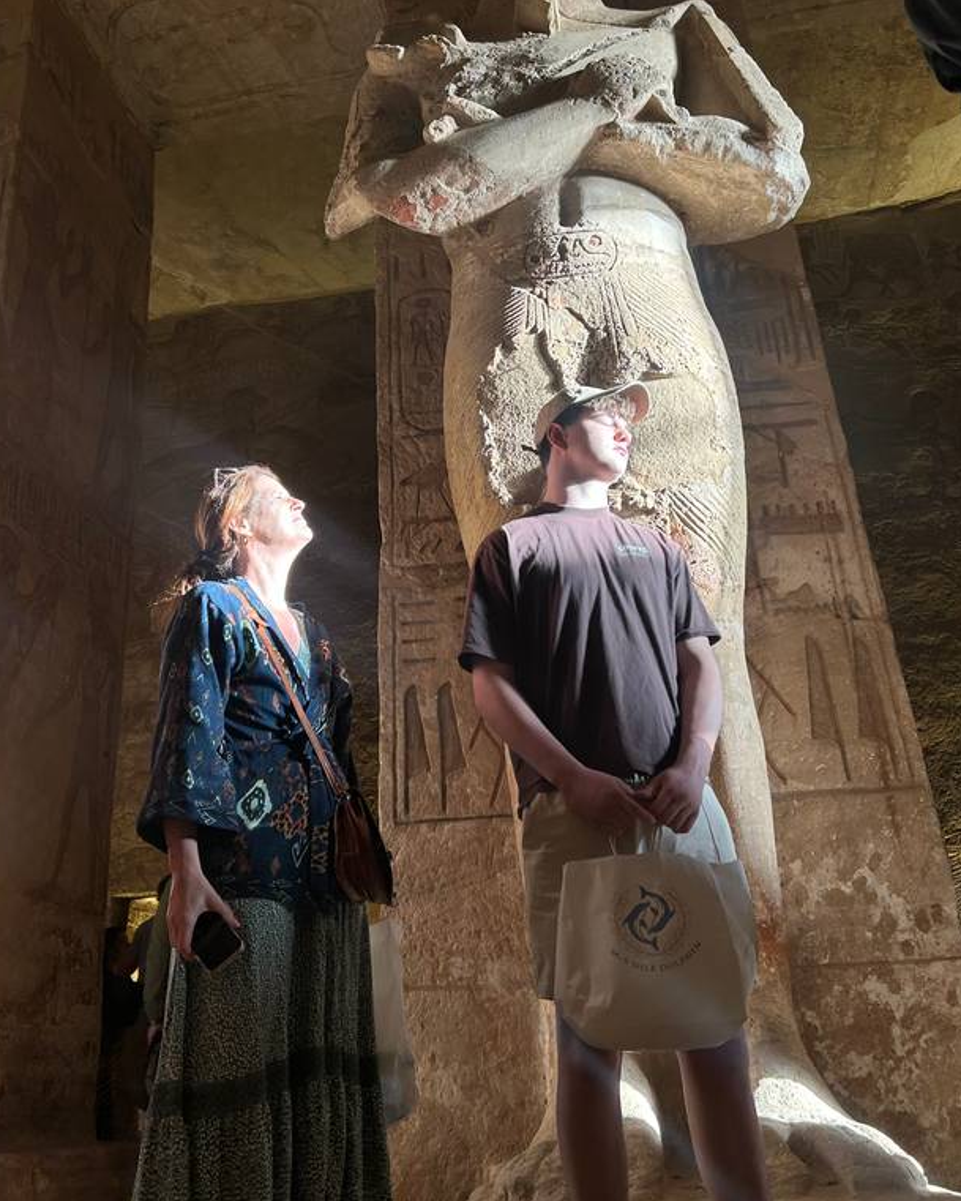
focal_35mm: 32
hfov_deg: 45.8
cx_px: 450
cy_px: 549
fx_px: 1137
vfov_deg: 55.6
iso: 40
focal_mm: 5.7
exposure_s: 1/142
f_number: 1.5
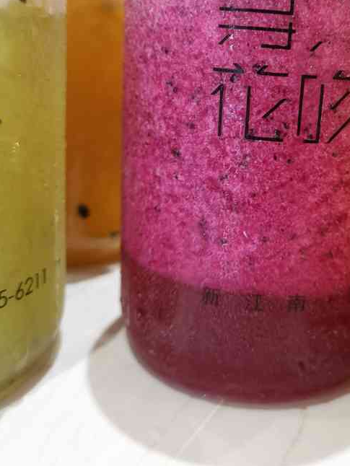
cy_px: 135
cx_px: 250
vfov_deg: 46.6
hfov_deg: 36.2
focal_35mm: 39
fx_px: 525
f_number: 1.8
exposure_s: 1/100
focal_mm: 4.75
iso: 320
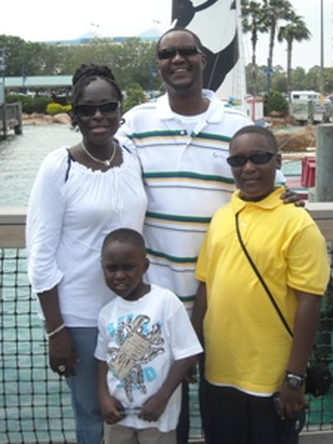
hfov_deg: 27.0
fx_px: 693
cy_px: 189
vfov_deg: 35.5
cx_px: 179
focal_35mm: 54
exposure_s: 1/201
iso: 64
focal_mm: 7.1
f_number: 6.1
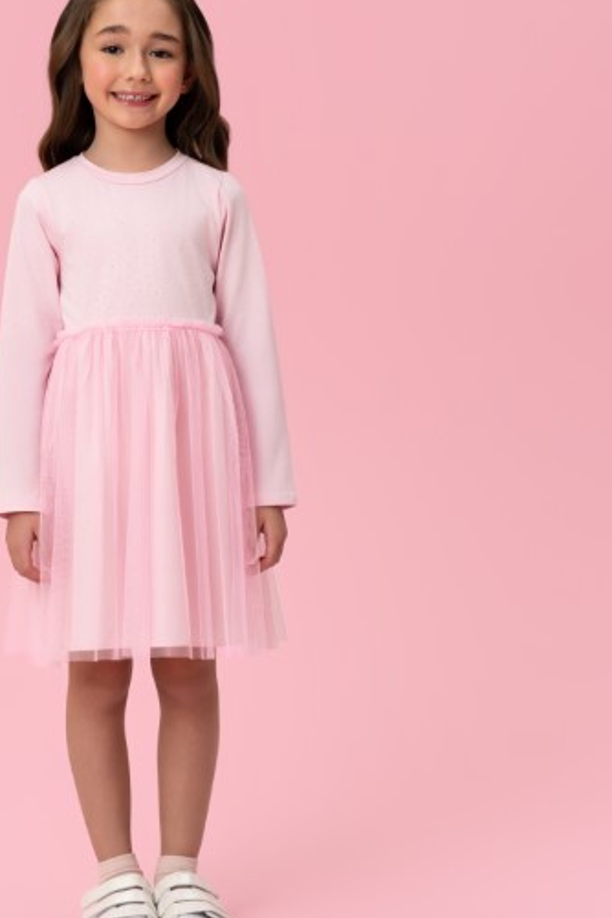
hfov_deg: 12.2
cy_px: 458
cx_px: 170
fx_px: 2856
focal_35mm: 112
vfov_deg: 18.3
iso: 100
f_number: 6.3
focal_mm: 73
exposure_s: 1/125
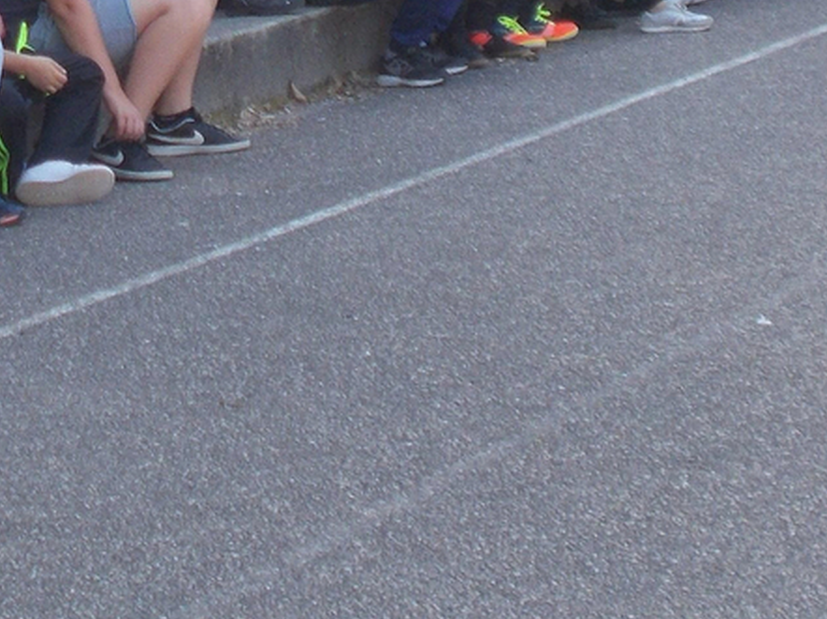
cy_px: -393
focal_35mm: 181
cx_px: -80
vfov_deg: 8.0
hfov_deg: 10.8
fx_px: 4322
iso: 80
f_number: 4.5
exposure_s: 1/100
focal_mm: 9
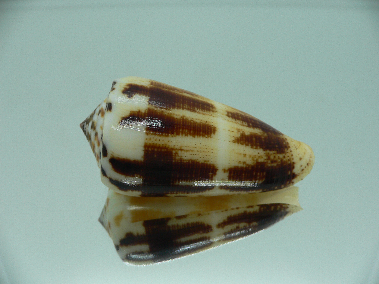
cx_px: 190
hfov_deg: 52.6
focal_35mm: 35
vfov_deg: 40.7
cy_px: 142
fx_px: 383
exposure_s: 1/60
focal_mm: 4.6
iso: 80
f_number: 2.8
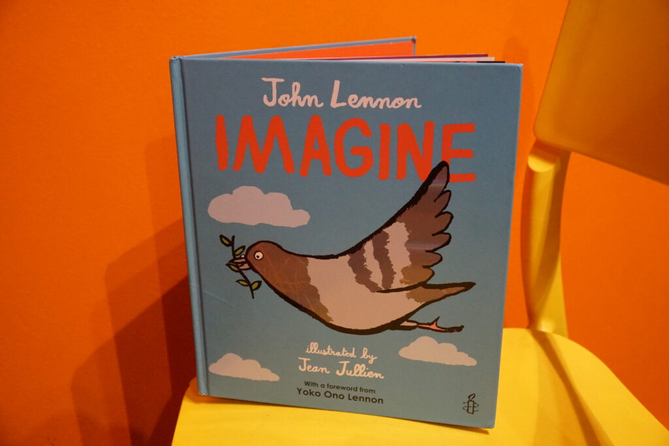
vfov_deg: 36.9
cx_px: 334
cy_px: 223
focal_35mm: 36
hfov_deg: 53.1
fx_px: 669
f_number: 4
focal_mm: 24
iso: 6400
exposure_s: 1/160
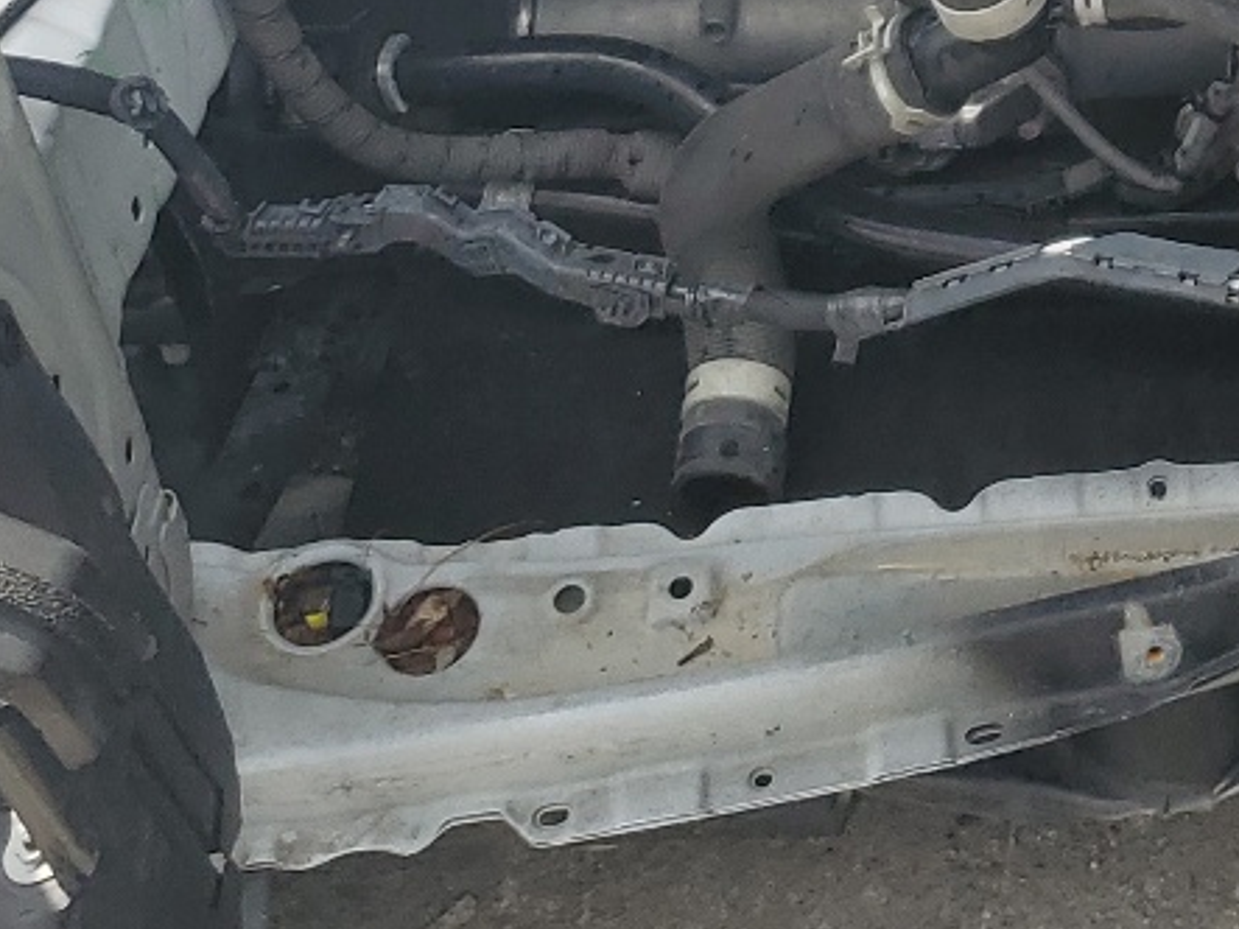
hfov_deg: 20.0
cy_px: -526
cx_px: 1359
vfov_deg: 14.5
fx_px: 3364
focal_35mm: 94
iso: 50
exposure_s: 1/2000
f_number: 1.5
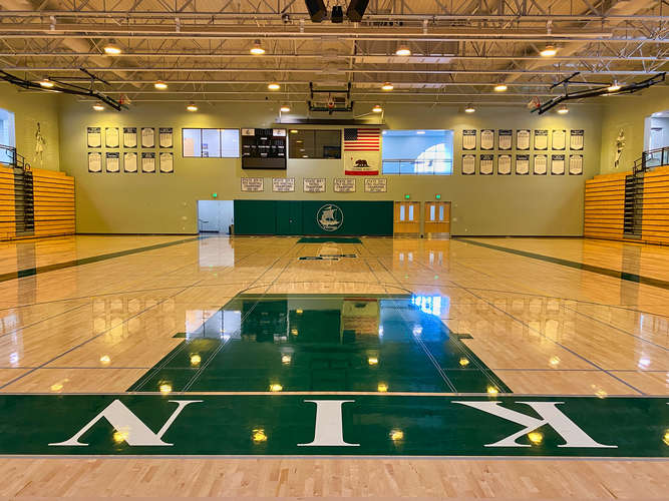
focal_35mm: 26
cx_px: 334
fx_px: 502
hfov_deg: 67.3
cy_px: 250
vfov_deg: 53.0
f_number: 1.8
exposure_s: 1/60
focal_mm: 4.25
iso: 250
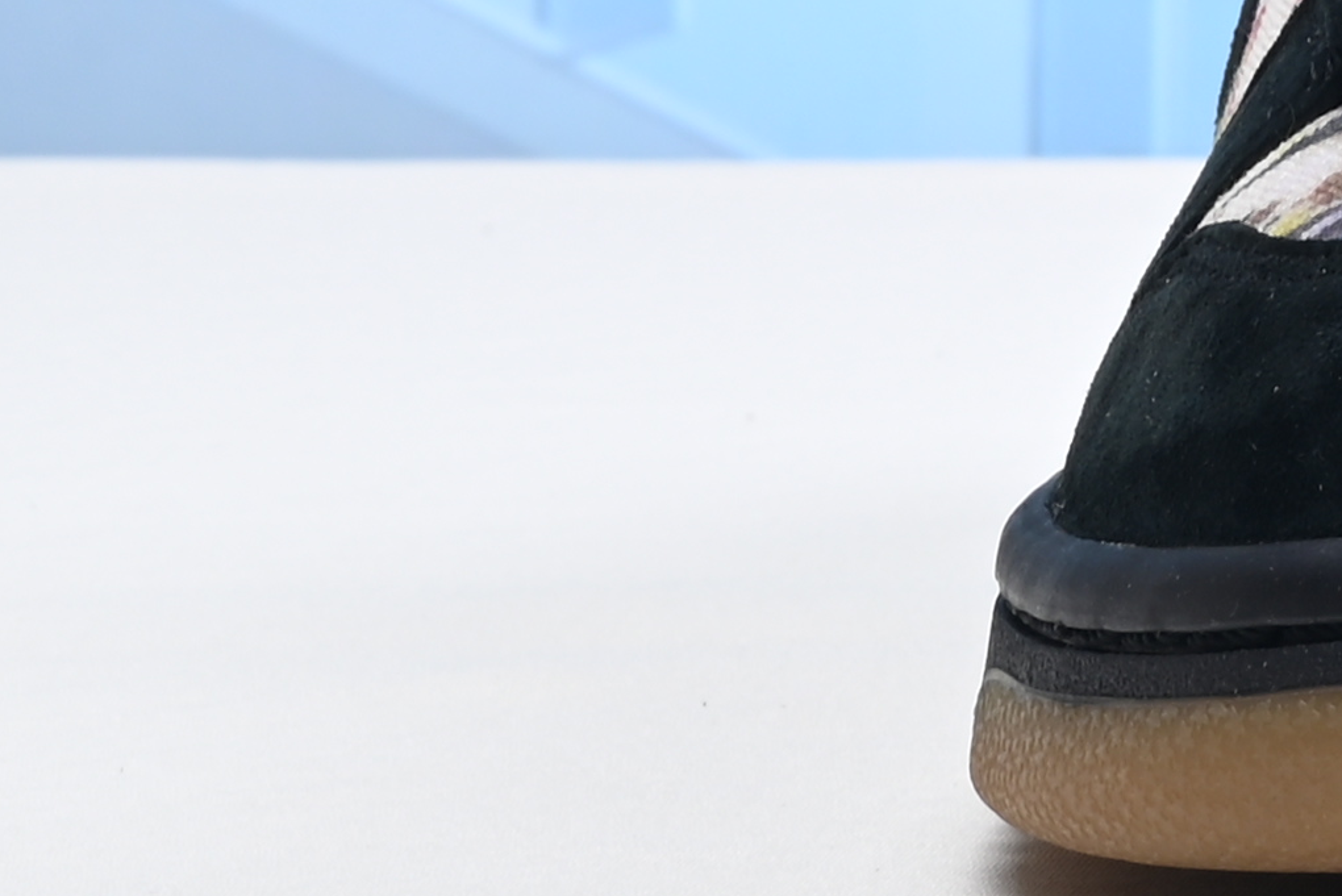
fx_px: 8577
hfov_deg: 8.5
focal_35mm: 230
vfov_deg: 5.8
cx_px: 2709
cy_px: -970
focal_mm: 39
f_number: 16
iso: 100
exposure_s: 1/2
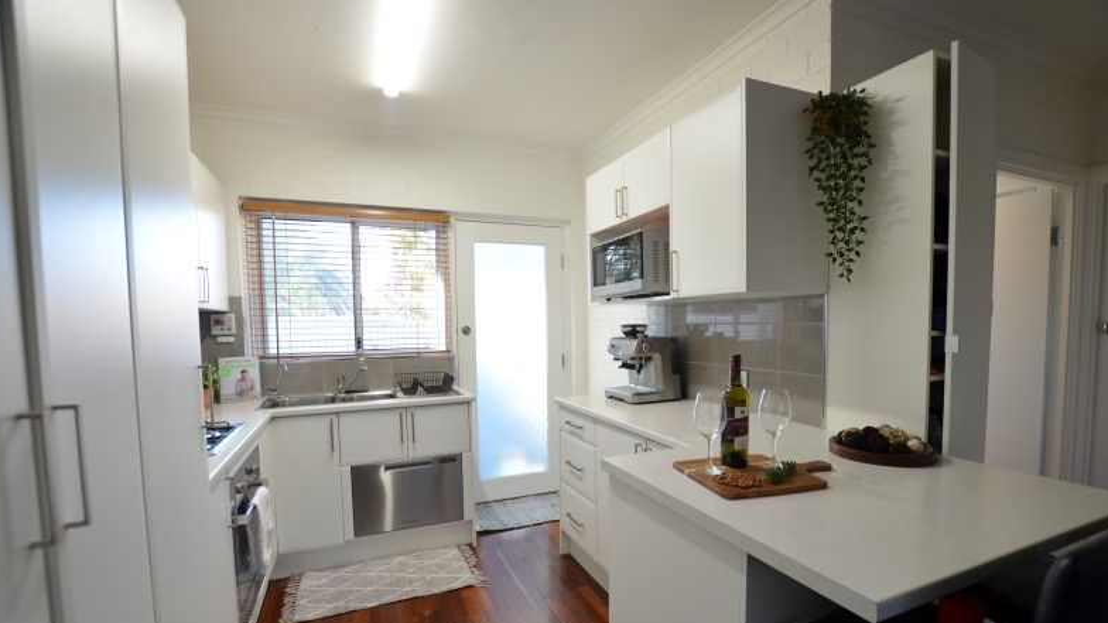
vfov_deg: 66.8
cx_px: 548
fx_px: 470
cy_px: 352
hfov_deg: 99.4
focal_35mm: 16
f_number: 4
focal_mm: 10
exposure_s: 1/60
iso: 400
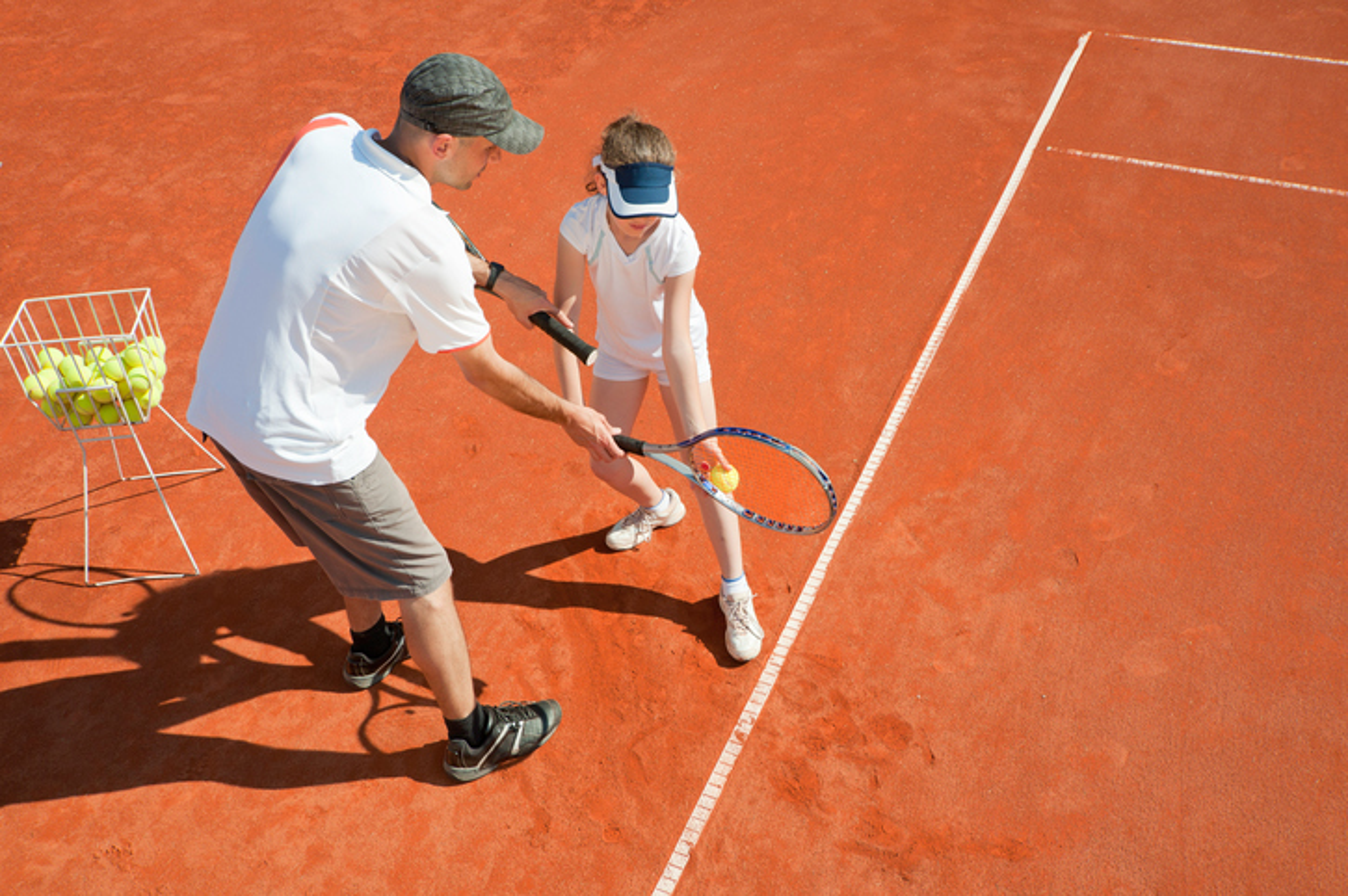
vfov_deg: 39.9
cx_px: 674
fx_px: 1235
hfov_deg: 57.3
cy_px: 448
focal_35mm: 33
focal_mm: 22
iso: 160
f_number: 5
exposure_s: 1/400
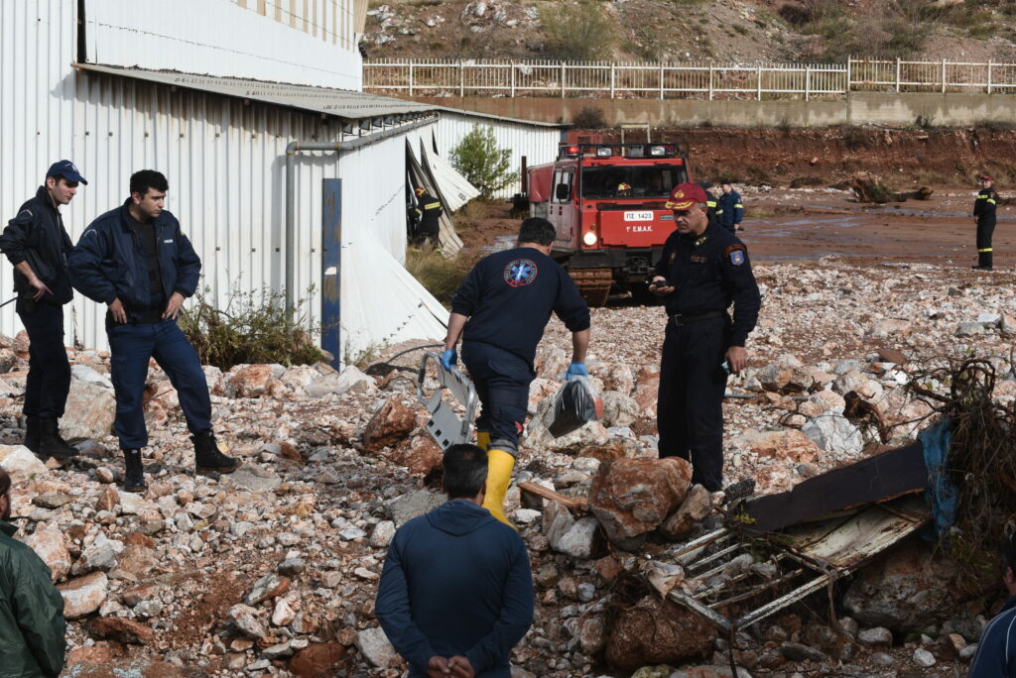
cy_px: 339
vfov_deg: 15.2
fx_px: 2541
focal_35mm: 90
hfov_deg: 22.6
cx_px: 508
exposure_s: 1/200
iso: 400
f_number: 22
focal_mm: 90
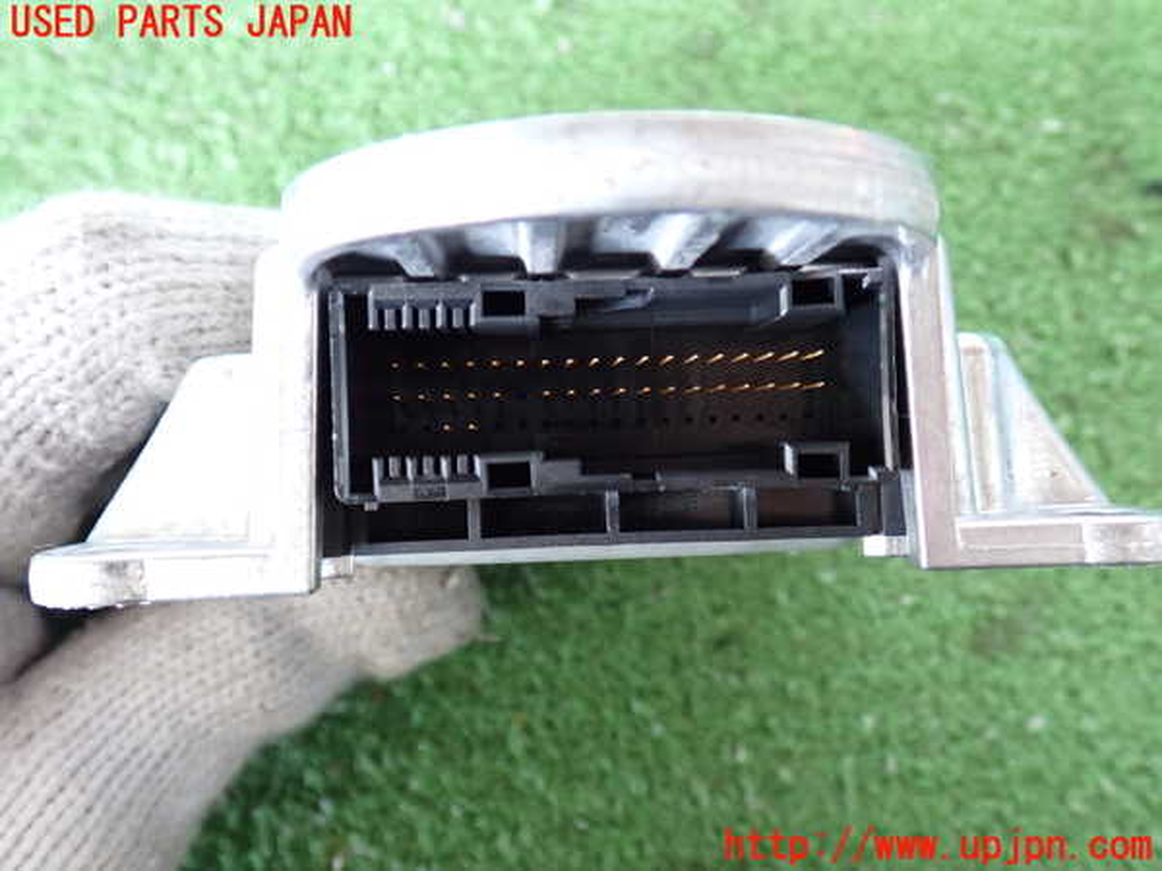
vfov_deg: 44.2
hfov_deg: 56.8
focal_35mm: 32
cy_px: 436
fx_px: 1074
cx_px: 581
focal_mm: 5.79
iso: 640
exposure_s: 1/30
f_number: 2.4
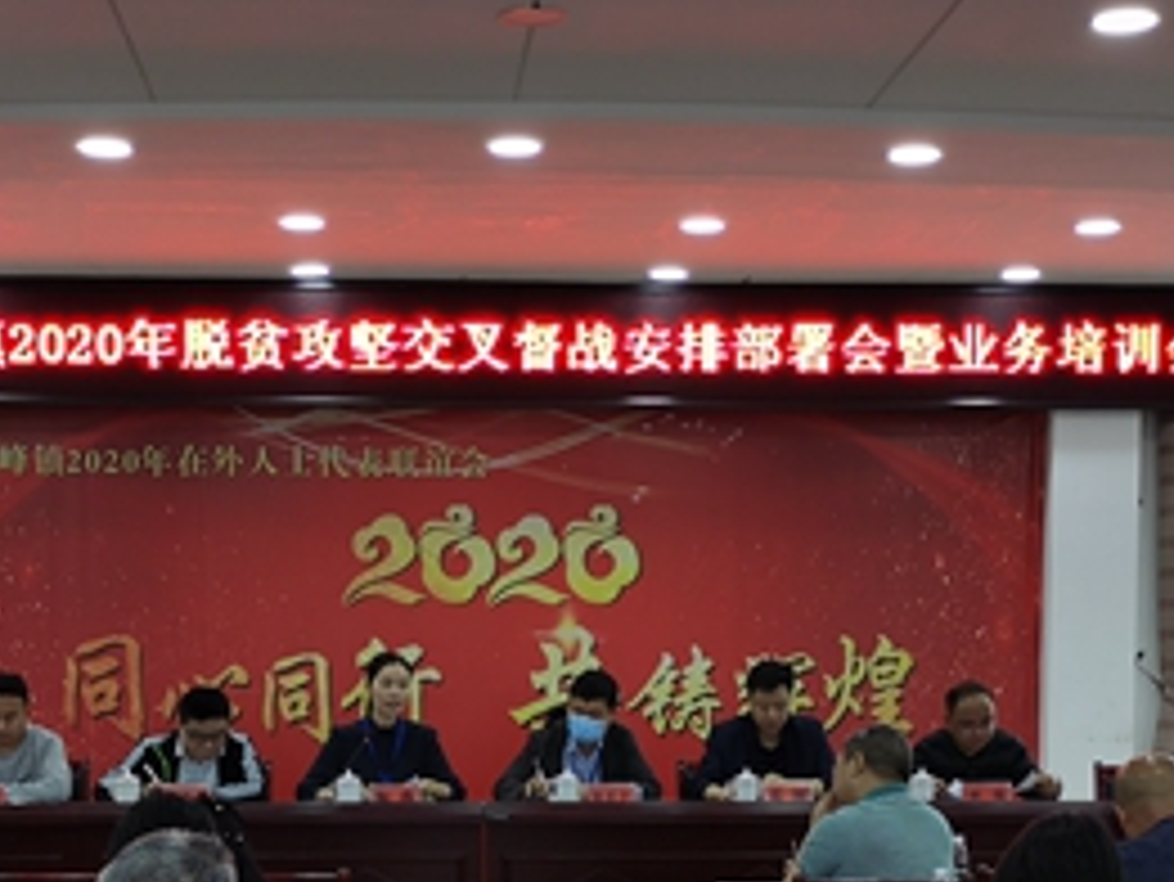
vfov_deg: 20.2
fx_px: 2409
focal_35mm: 71
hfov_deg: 27.4
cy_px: 828
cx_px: 504
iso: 100
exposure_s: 1/100
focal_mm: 5.58
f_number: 1.8
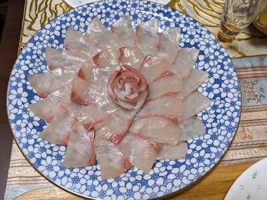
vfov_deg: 51.4
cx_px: 134
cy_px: 100
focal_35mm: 27
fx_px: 208
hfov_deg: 65.3
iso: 62
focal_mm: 4.44
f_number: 1.8
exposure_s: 1/40
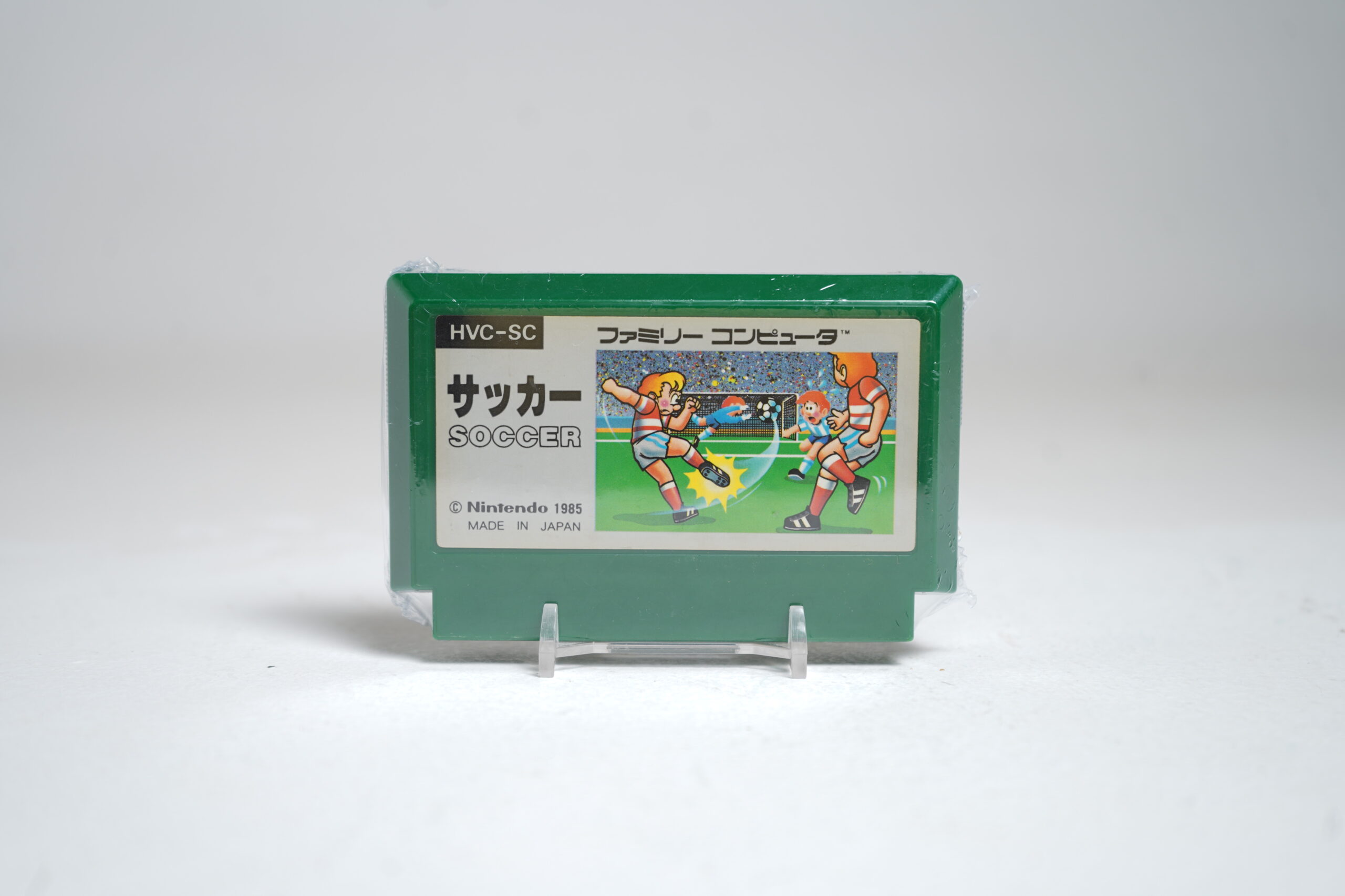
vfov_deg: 27.0
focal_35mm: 50
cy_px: 448
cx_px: 672
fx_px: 1868
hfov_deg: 39.6
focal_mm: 50
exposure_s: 1/8
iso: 64
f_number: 5
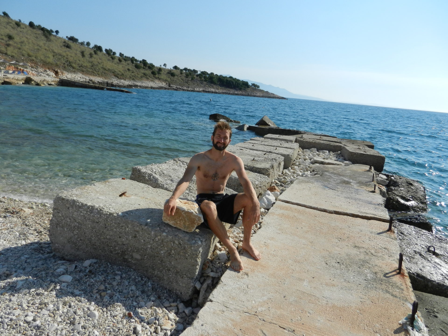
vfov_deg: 54.9
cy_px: 168
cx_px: 224
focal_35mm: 25
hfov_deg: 69.4
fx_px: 324
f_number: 7
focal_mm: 4.5
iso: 160
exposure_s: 1/640
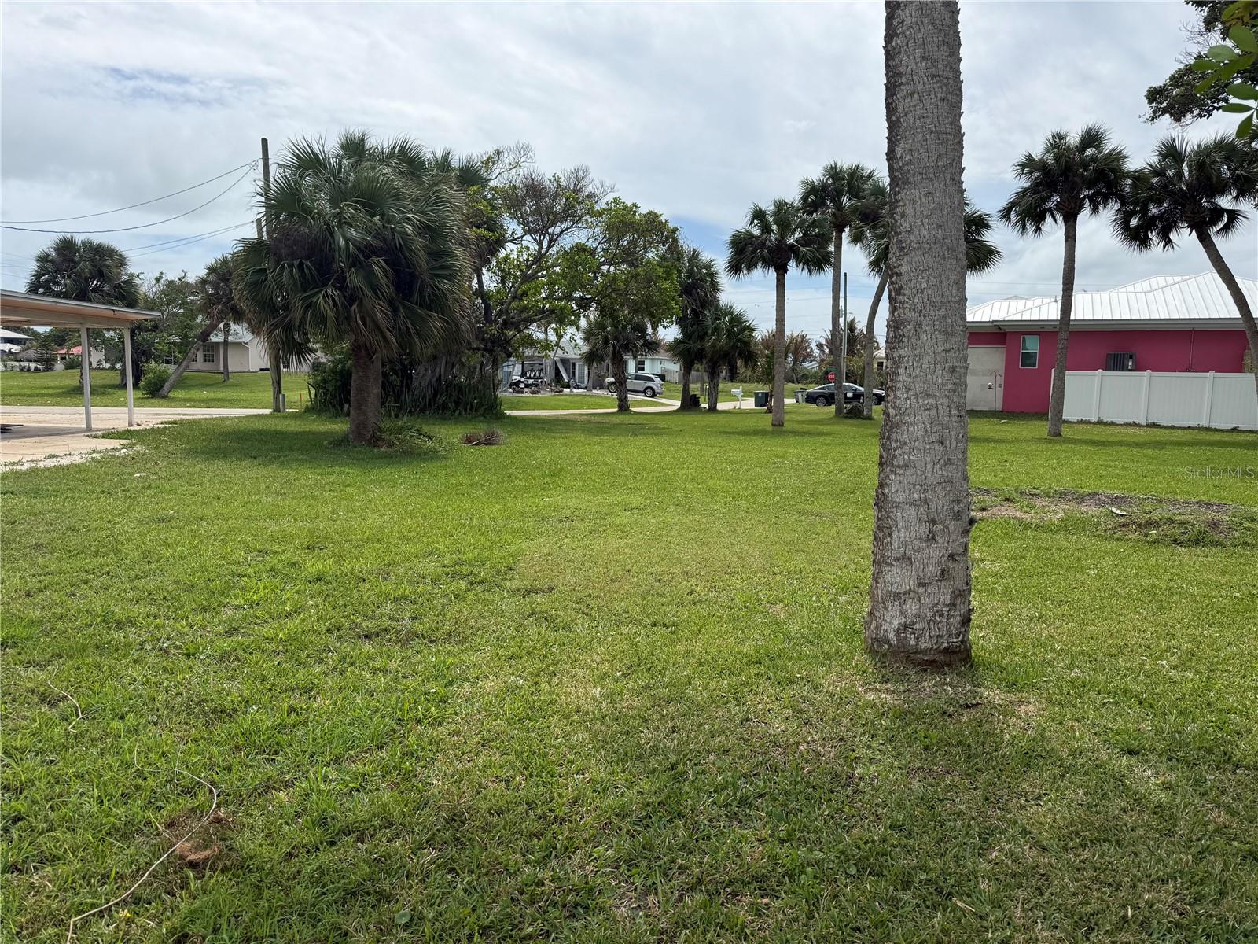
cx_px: 629
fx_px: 872
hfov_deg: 71.6
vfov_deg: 56.8
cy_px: 472
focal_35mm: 24
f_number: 1.78
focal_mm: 6.76
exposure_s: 1/6711
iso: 80
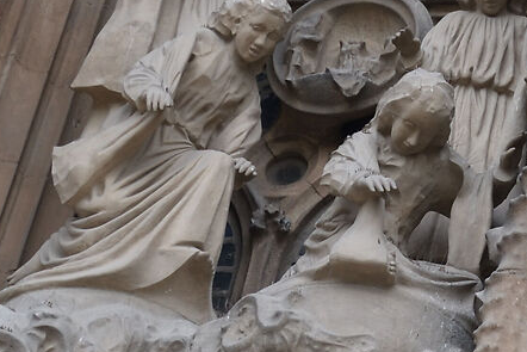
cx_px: 1098
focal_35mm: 239
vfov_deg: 5.7
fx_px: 3500
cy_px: -81
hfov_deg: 8.2
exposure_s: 1/125
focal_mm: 44
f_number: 8
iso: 200
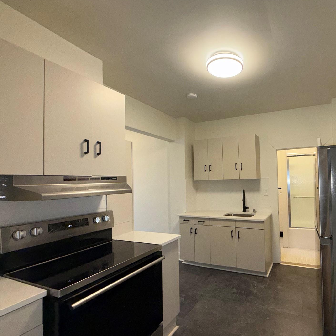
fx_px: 198
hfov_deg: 77.2
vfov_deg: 80.7
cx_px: 233
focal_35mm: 18
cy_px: 177
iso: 125
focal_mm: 2.22
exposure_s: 1/120
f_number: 2.2
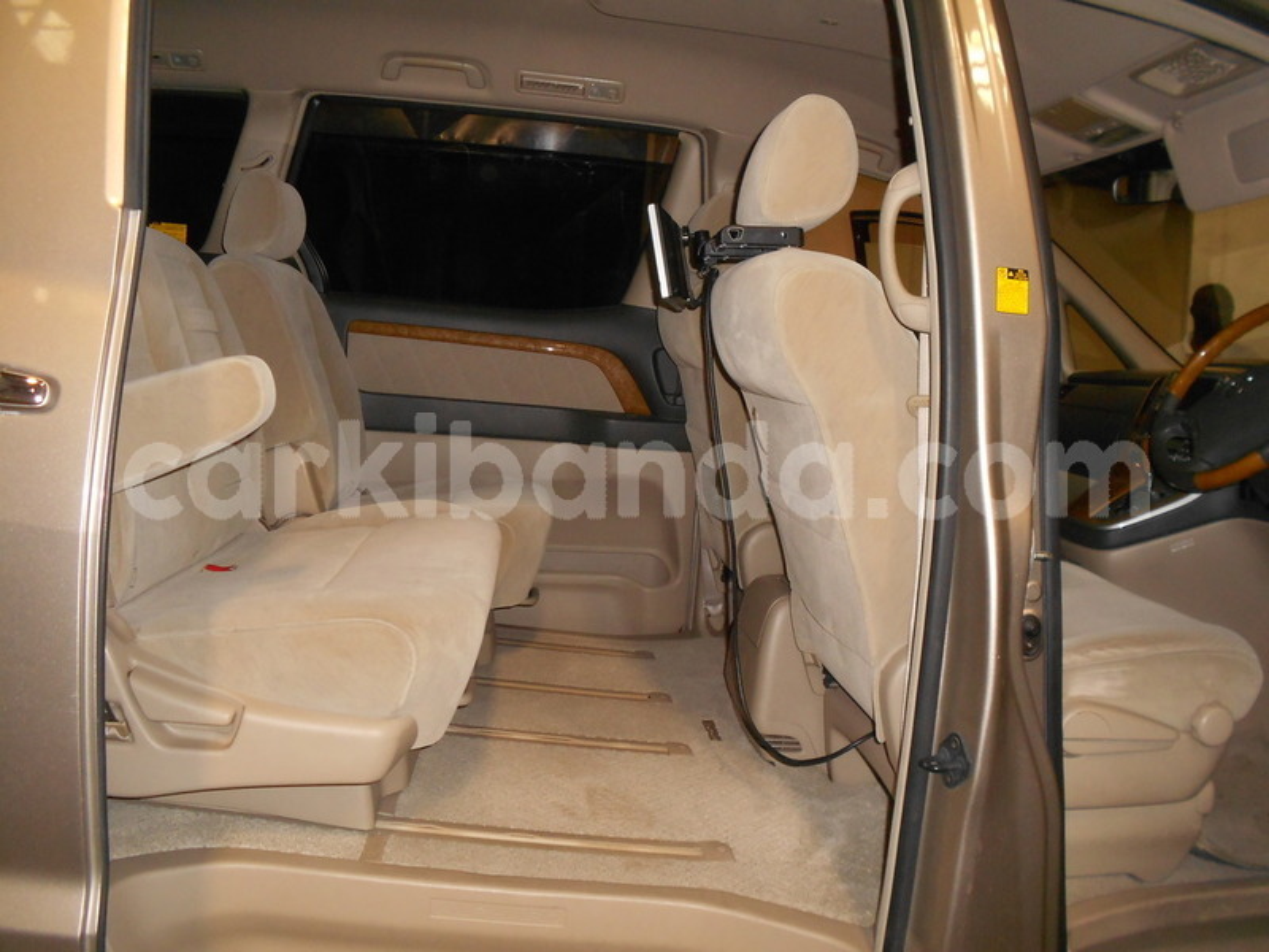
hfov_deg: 43.9
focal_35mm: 43
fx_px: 1576
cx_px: 634
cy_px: 476
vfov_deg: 33.6
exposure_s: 1/30
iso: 250
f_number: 4.2
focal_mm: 7.7
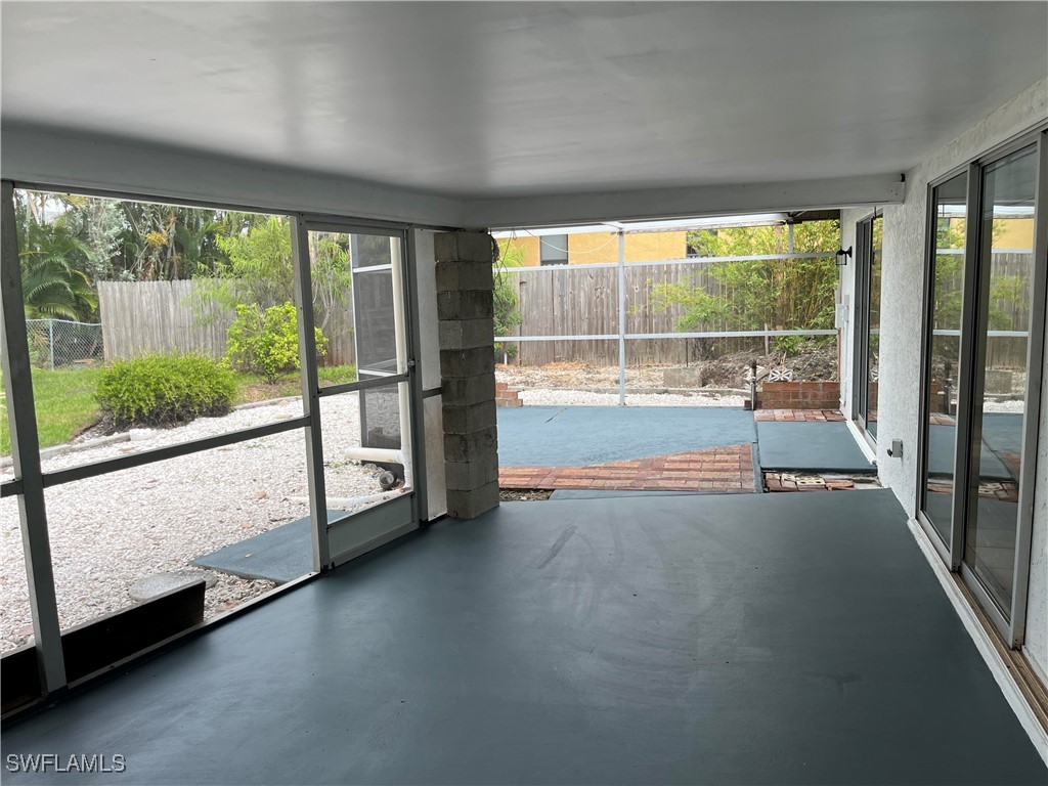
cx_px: 524
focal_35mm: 26
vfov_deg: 53.1
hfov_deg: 67.3
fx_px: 787
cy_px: 393
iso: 50
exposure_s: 1/433
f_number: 1.6
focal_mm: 5.1
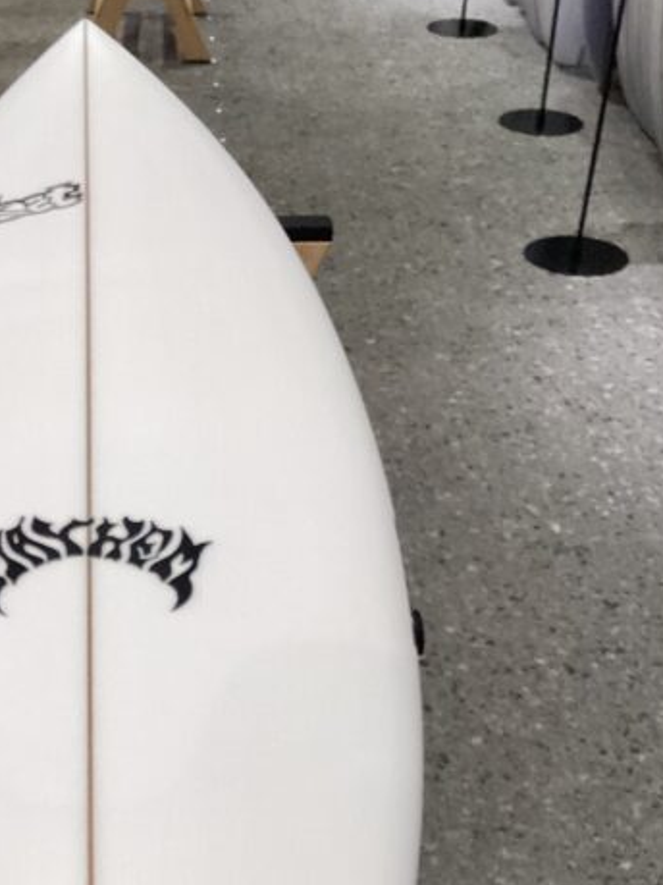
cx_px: 125
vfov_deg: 34.8
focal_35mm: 54
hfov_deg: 26.5
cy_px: 669
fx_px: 1380
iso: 64
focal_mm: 3.3
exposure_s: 1/120
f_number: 2.4
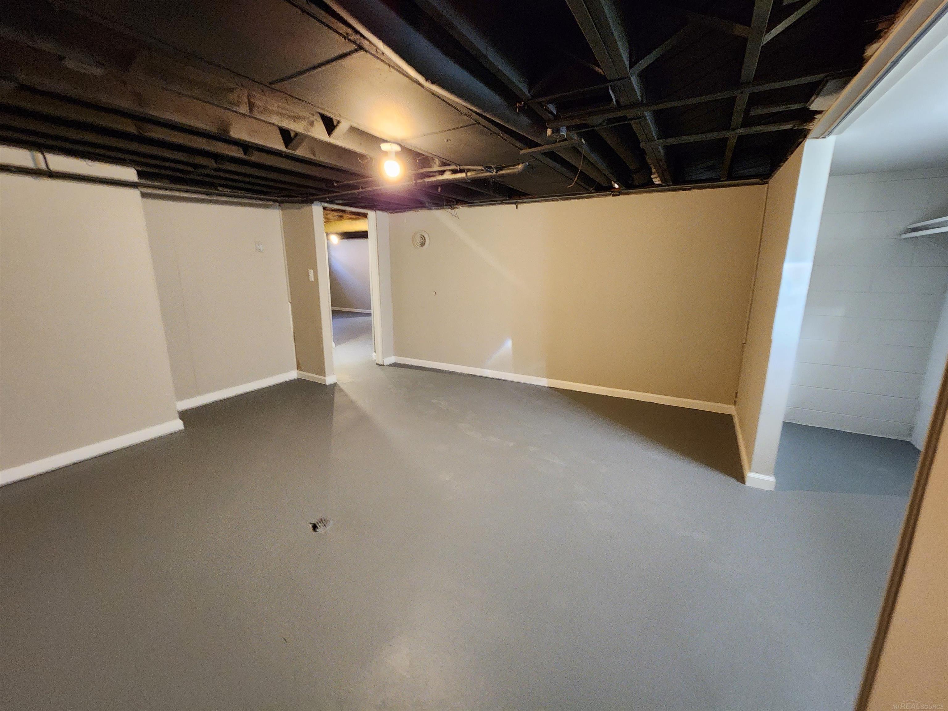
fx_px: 356
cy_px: 356
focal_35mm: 13
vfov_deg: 89.9
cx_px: 474
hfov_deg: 106.2
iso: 640
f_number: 2.2
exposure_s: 1/30
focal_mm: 2.2
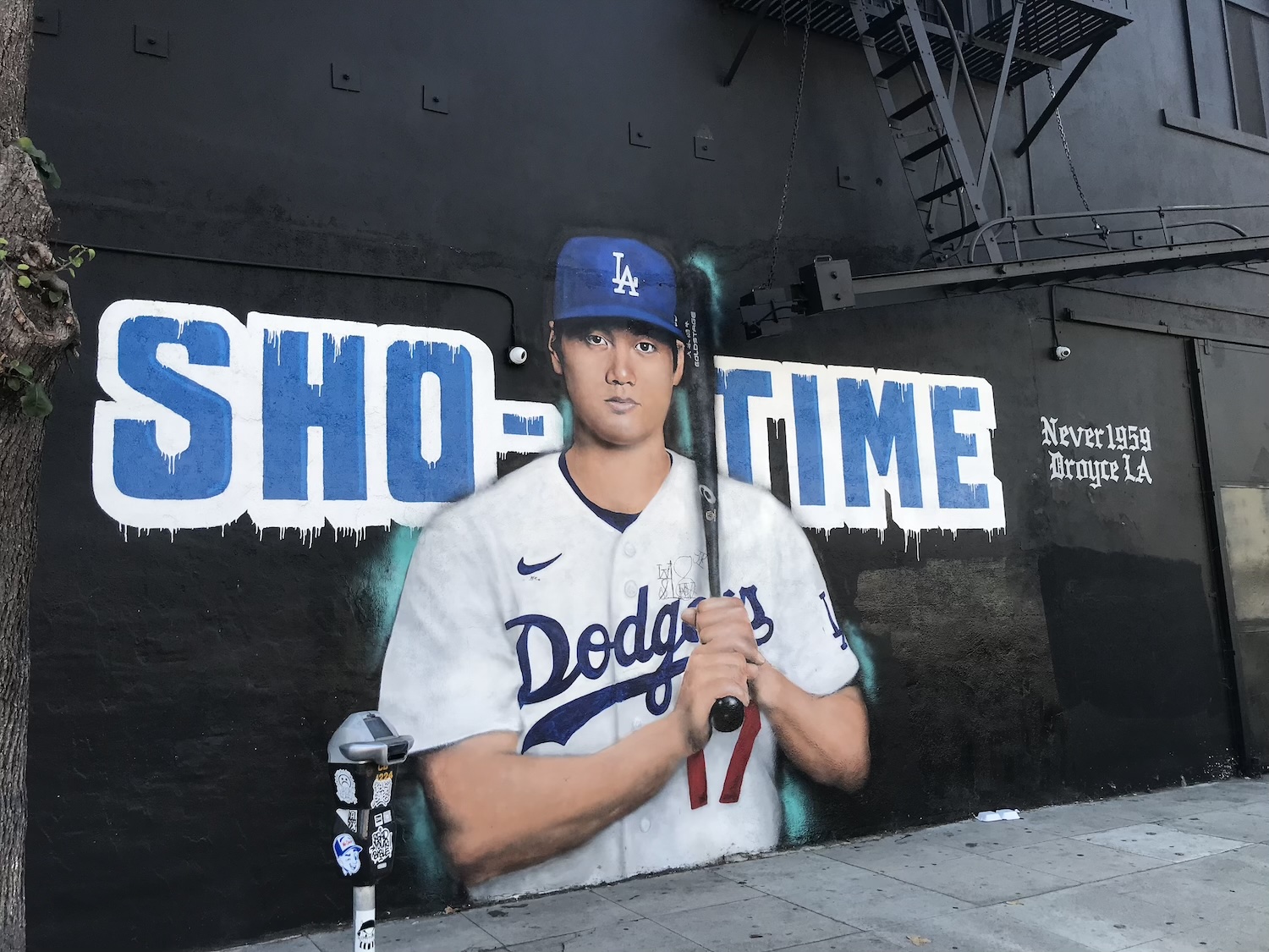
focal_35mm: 28
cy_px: 476
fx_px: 1026
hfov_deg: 63.4
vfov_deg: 49.7
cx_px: 634
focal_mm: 3.99
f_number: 1.8
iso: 20
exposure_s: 1/427
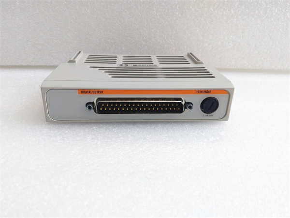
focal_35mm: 27
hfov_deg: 65.3
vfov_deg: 51.4
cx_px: 145
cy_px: 109
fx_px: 226
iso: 144
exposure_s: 1/33
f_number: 2
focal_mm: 3.79
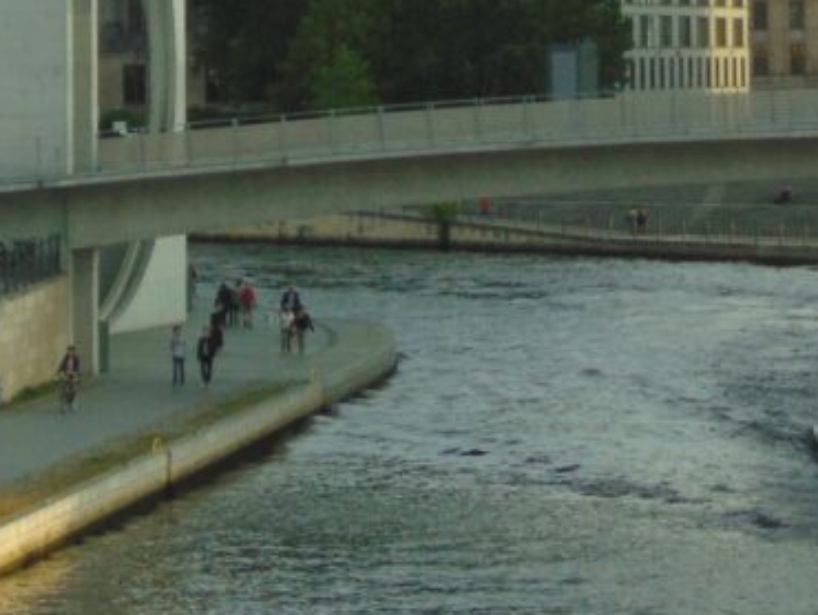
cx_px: 464
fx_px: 4895
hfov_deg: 9.6
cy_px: -168
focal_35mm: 207
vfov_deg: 7.1
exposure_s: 1/50
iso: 80
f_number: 3.7
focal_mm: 12.8
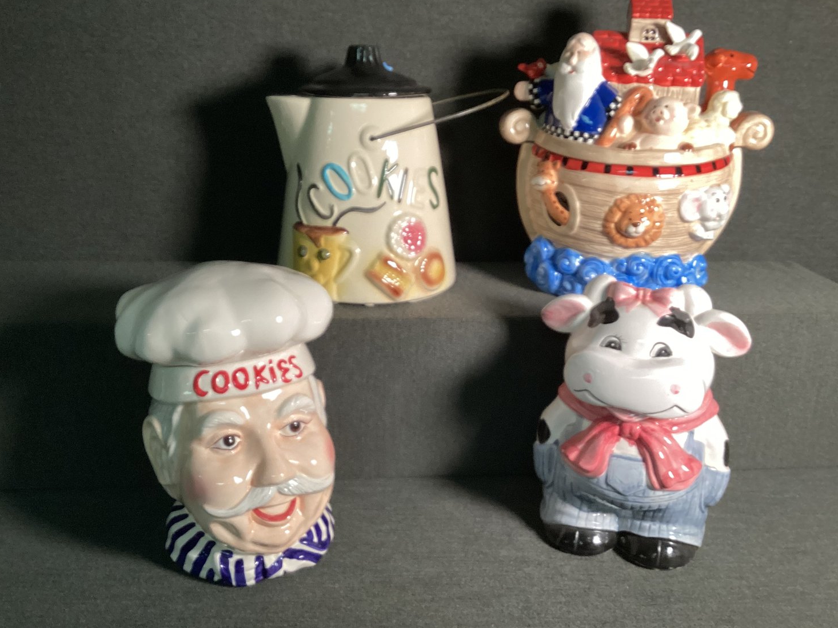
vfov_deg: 44.1
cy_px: 309
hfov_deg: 56.8
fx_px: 775
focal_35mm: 32
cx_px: 411
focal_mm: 3.3
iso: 125
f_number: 2.4
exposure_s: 1/60
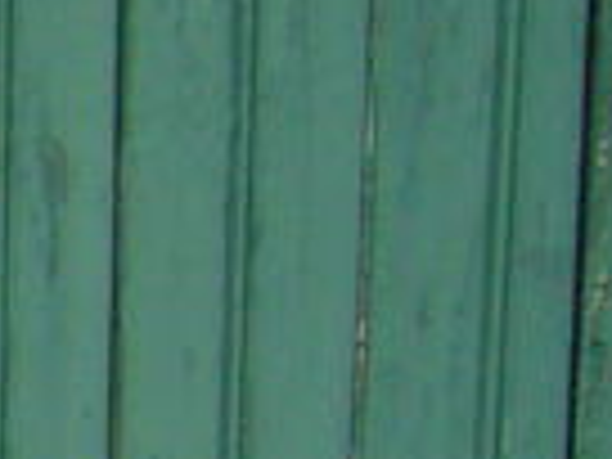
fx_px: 4561
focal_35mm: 258
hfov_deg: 6.8
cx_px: -1354
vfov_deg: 5.6
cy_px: 990
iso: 100
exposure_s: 1/320
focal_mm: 5.8
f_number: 5.6
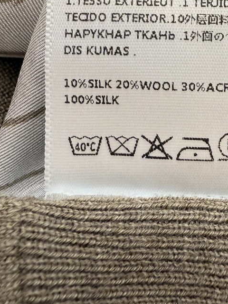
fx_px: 474
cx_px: 227
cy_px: 28
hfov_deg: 25.7
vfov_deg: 33.6
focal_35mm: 54
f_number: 2.2
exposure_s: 1/100
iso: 80
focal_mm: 2.22
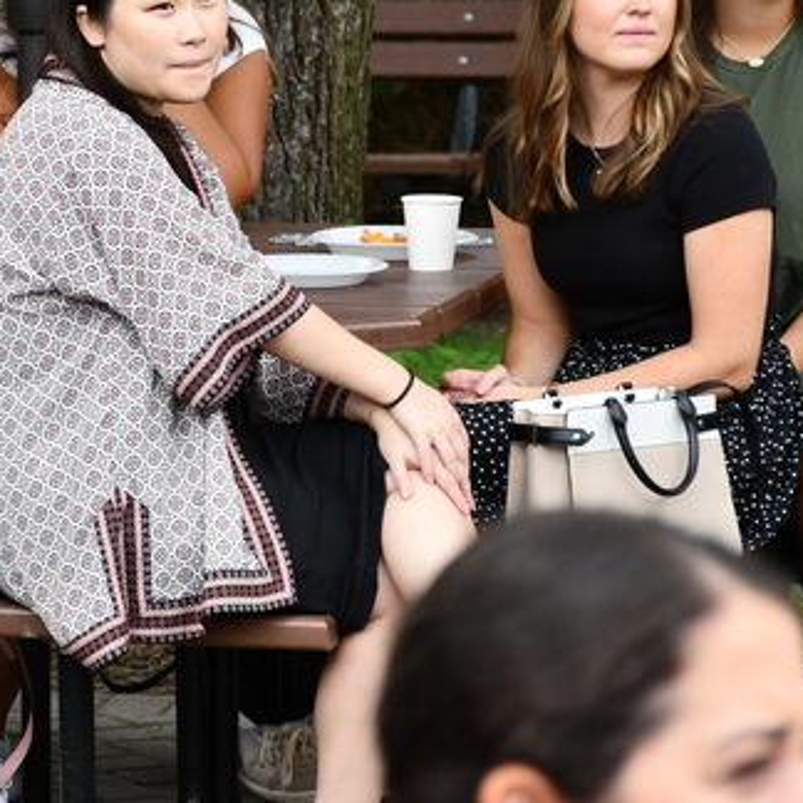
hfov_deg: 5.9
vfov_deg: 5.9
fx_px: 7821
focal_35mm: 298
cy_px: 200
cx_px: 146
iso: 450
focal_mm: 95
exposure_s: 1/250
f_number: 5.3
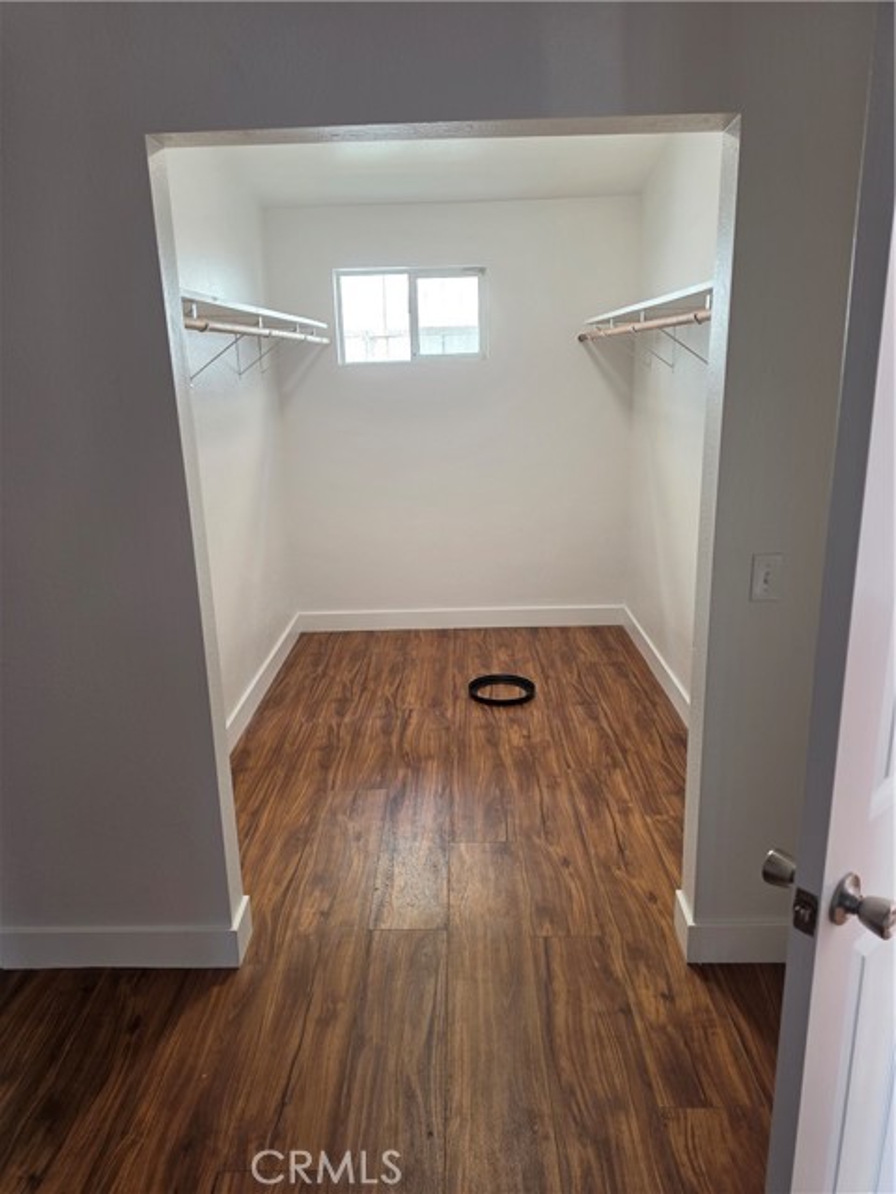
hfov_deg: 58.9
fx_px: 794
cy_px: 597
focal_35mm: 23
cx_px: 448
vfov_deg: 73.9
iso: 50
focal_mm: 6.5
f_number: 1.4
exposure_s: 1/120
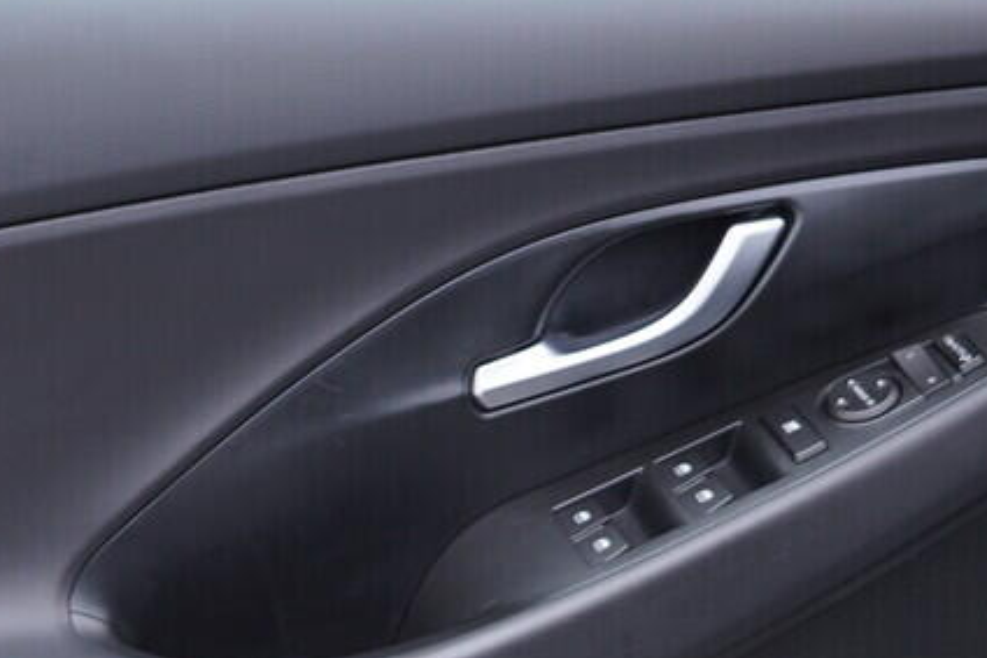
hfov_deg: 23.2
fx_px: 2386
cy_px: 706
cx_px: 270
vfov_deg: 15.3
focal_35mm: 87
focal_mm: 24
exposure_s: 1/40
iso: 125
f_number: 2.8
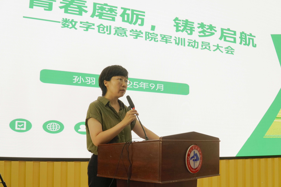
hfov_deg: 43.6
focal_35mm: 45
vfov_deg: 29.9
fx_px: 351
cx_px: 140
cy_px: 94
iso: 1000
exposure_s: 1/30
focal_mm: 30
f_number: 9
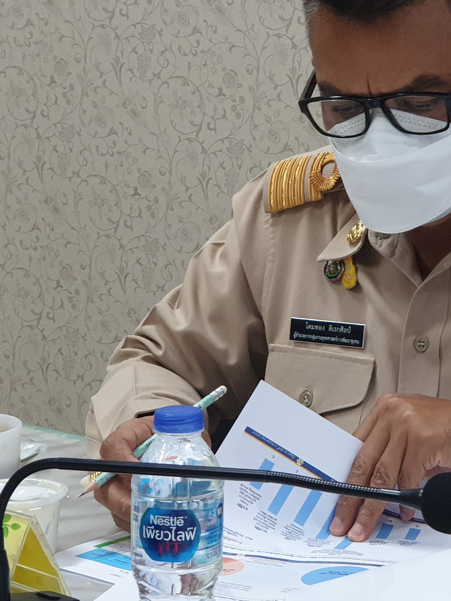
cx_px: 405
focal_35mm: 128
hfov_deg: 11.5
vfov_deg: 15.4
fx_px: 2223
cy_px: 246
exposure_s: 1/33
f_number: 2.4
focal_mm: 6
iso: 125
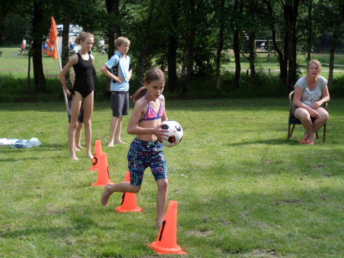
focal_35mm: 104
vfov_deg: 14.2
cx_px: 172
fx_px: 1034
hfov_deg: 18.9
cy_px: 129
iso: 80
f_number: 4.4
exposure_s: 1/250
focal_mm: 17
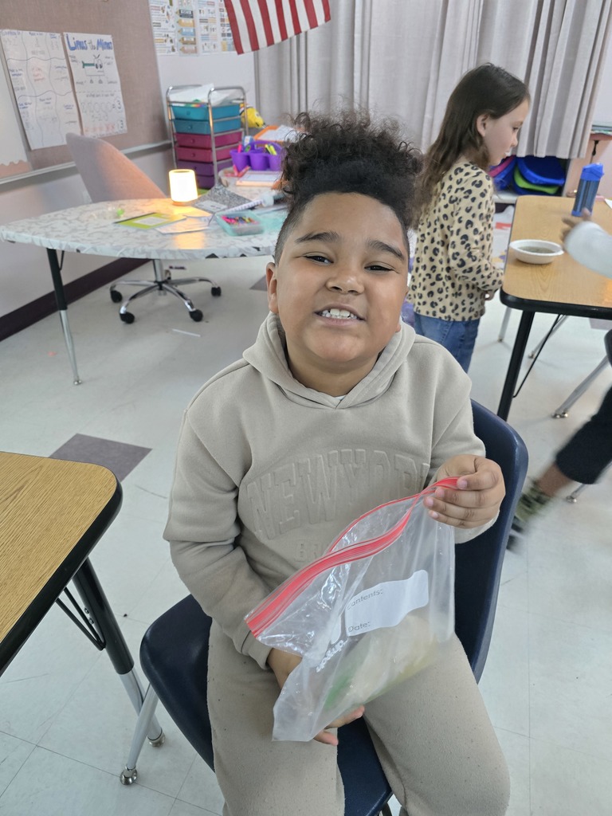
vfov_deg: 73.9
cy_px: 408
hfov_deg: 58.9
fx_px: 542
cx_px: 306
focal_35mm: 23
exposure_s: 1/60
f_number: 1.7
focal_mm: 6.3
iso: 1250
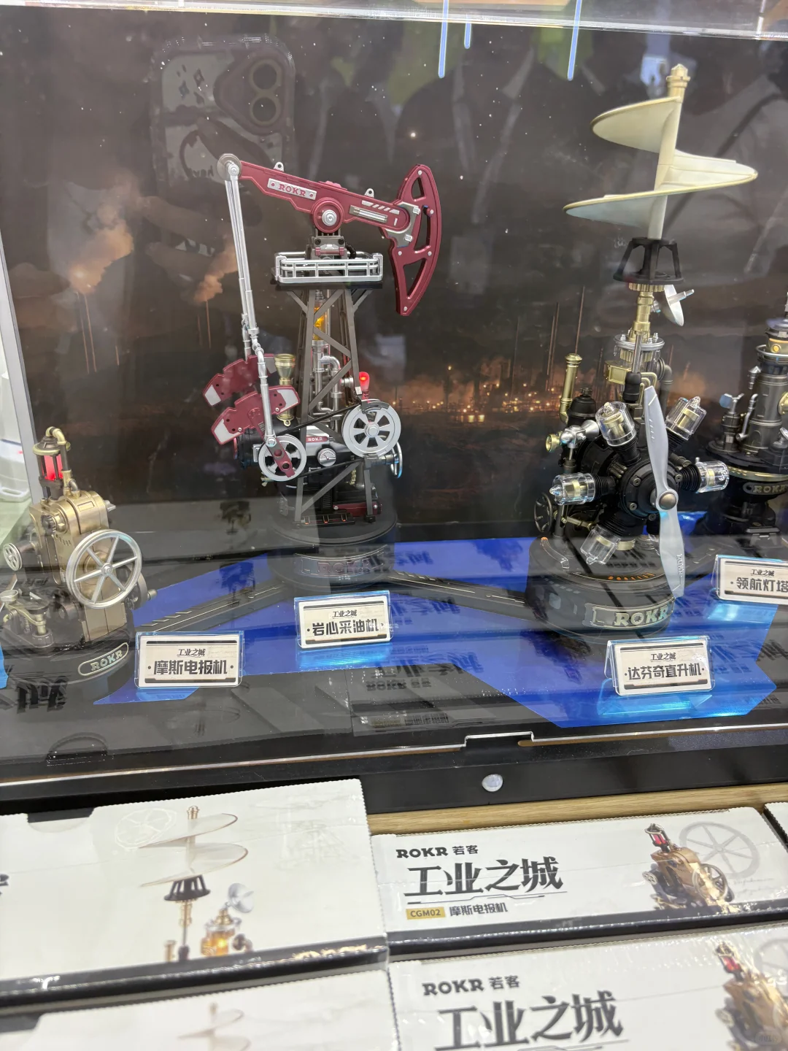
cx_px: 394
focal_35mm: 26
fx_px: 789
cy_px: 526
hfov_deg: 53.1
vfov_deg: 67.3
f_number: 1.6
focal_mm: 5.96
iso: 80
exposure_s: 1/100
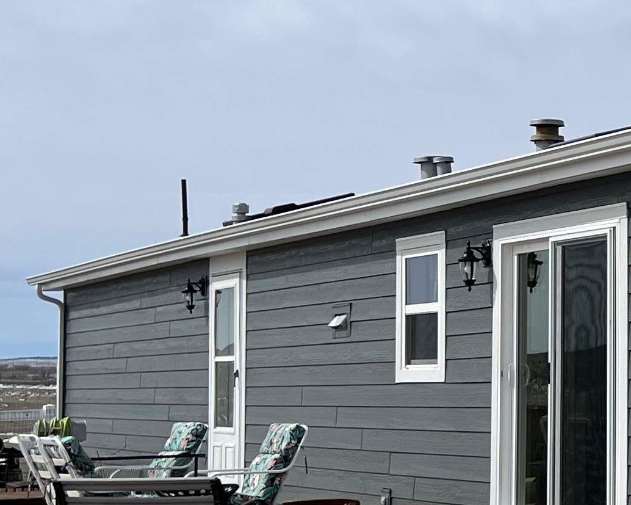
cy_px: 290
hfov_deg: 17.2
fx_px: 1849
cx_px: 979
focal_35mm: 99
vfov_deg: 15.5
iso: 50
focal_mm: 5.7
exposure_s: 1/10309
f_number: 1.5
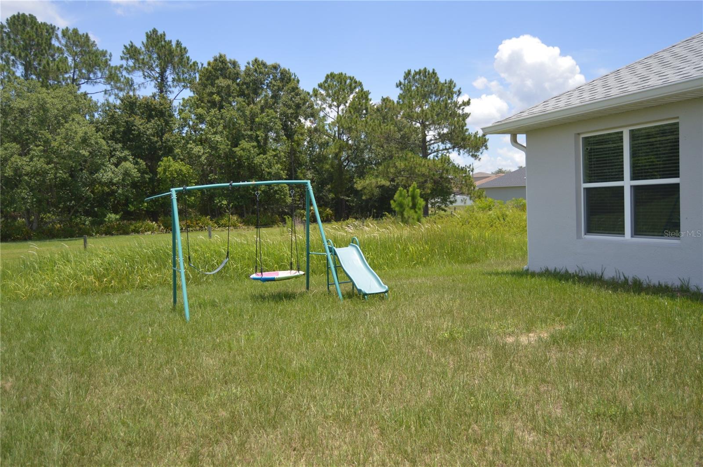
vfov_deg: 43.5
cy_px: 234
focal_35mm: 30
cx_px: 352
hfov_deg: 62.0
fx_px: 585
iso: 100
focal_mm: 20
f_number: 3.5
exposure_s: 1/800
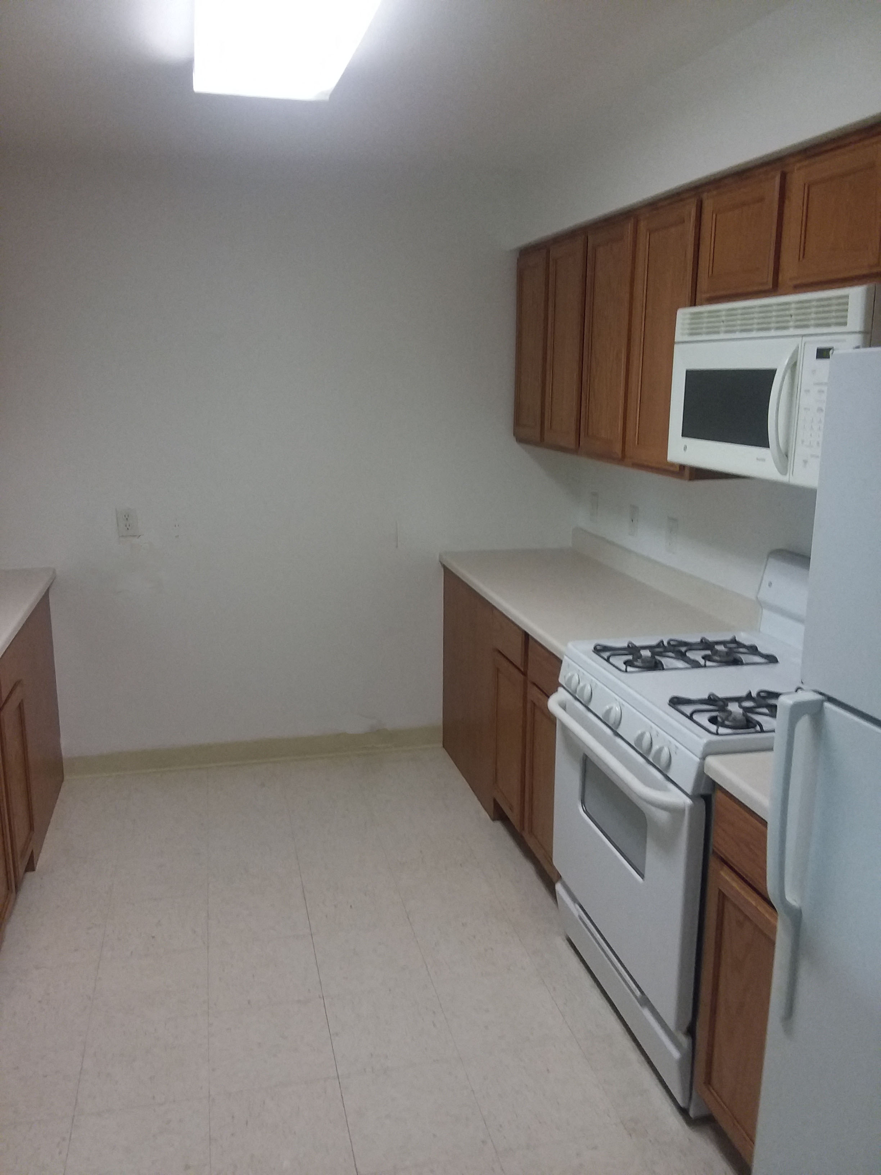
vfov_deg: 65.3
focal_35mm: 27
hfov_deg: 51.4
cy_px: 588
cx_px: 440
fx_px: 916
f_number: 1.9
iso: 100
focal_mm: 2.91
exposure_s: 1/30
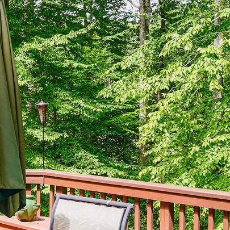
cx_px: -1
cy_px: 117
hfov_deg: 22.7
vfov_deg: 23.7
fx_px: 549
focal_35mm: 73
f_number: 5.6
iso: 100
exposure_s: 1/80
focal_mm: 17
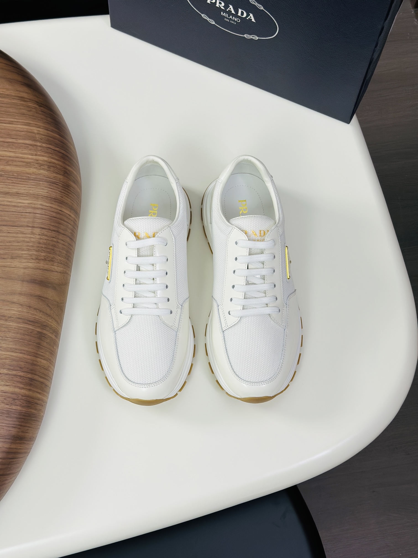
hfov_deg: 30.3
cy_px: 279
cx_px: 209
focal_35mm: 48
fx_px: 773
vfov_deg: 39.7
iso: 80
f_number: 1.78
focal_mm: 6.86
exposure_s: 1/254
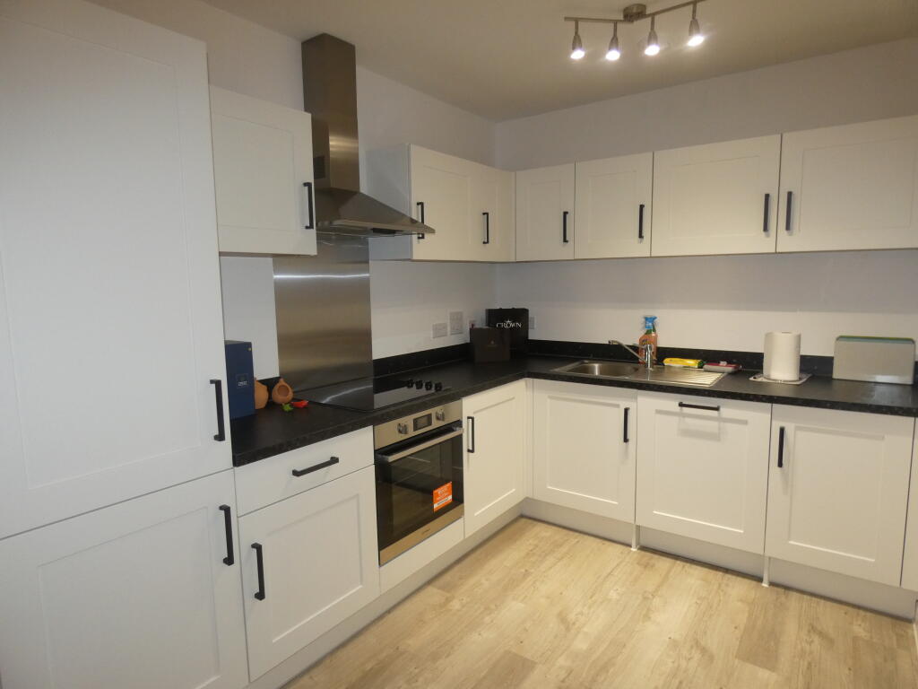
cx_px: 459
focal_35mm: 20
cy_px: 344
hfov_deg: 81.7
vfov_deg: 66.0
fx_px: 530
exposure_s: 1/60
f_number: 2.8
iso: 320
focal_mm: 3.6
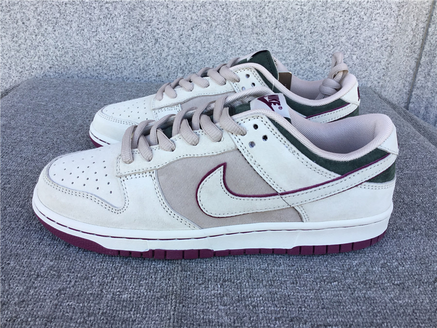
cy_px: 164
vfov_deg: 45.4
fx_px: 391
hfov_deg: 58.4
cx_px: 218
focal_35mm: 31
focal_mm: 3.3
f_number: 2.4
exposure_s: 1/122
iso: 25
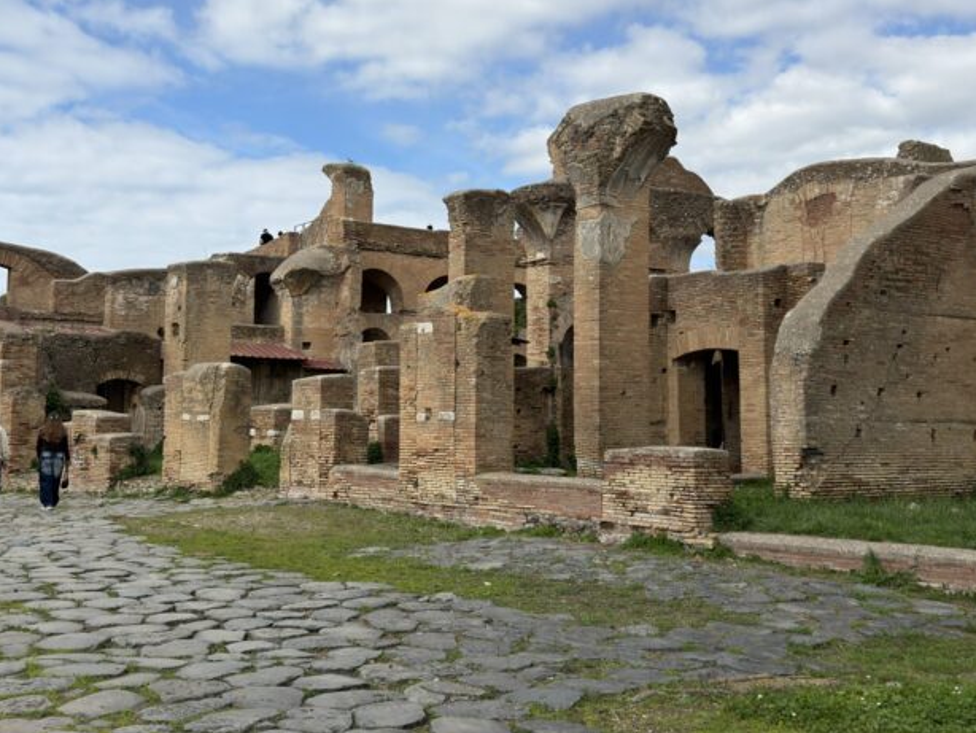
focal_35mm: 40
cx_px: 404
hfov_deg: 46.6
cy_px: 302
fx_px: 1128
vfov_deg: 35.9
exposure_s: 1/4739
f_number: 1.78
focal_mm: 6.76
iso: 64
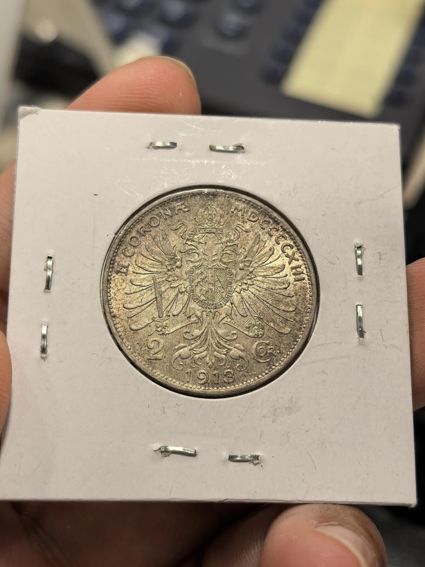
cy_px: 284
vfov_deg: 35.5
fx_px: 884
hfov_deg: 27.0
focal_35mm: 54
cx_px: 212
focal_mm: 6.98
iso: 320
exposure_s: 1/100
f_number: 2
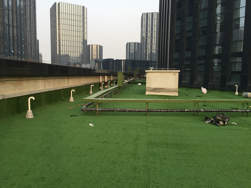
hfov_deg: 61.7
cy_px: 94
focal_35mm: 29
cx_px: 126
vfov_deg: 48.2
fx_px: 210
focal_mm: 4.15
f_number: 2.2
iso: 32
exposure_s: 1/218
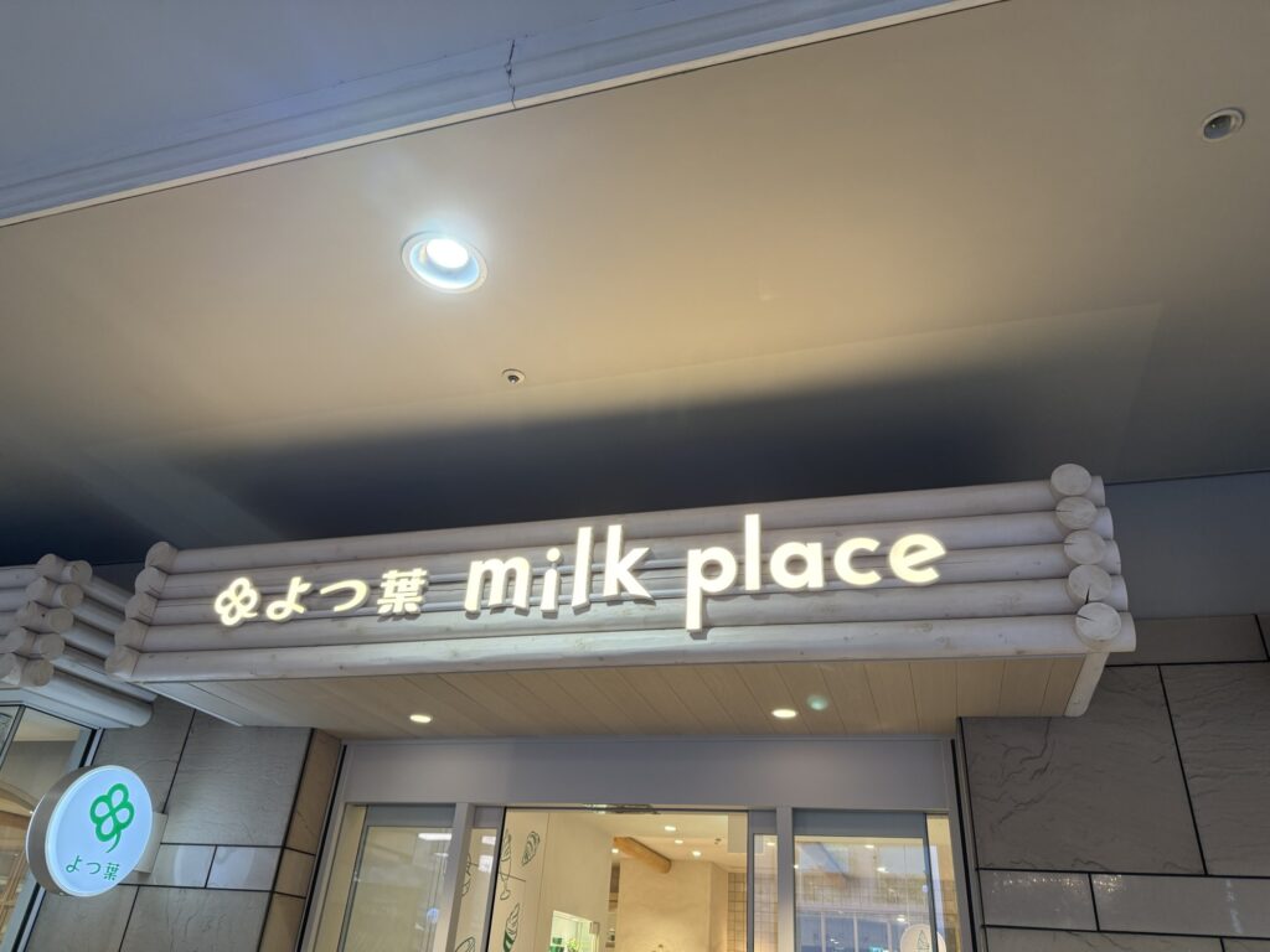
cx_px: 635
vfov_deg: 56.8
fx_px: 881
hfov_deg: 71.6
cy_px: 476
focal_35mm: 24
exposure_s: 1/100
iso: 160
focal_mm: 6.76
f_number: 1.78
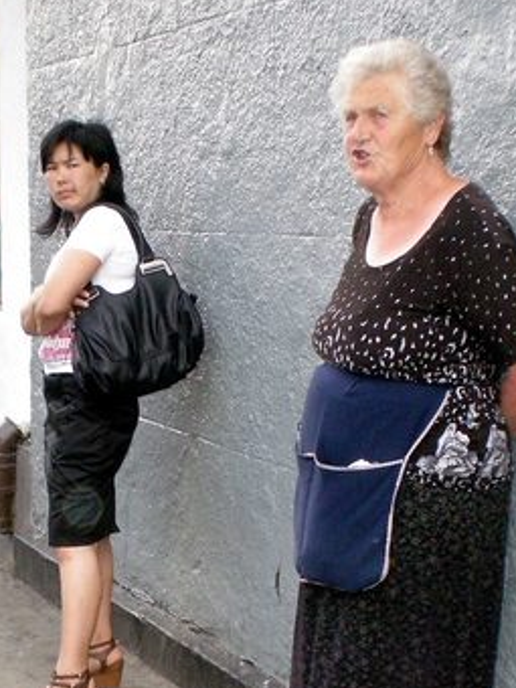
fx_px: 1332
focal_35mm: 67
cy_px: 548
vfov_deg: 28.4
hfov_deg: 21.9
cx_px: 310
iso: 400
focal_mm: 6.3
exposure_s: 1/262
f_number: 4.6
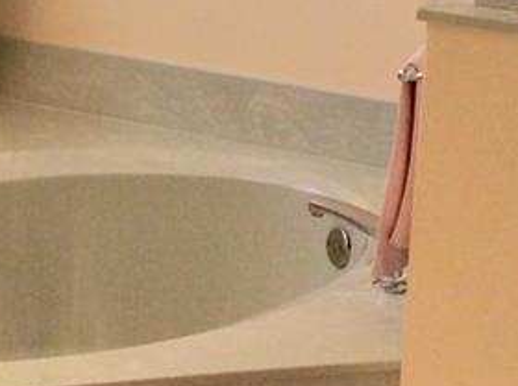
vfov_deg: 12.4
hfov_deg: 16.8
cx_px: 148
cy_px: -68
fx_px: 1748
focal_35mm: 117
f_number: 2.4
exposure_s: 1/120
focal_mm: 3.3
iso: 64
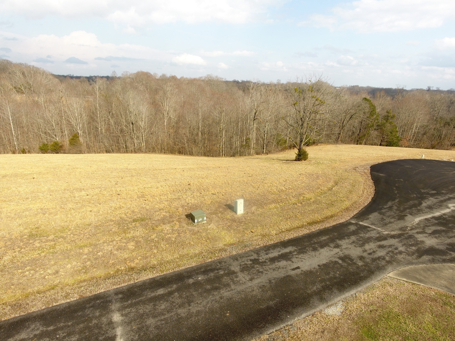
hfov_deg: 81.7
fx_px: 263
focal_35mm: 20
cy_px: 170
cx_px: 228
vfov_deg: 66.0
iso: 100
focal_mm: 3.61
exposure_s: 1/408
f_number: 2.8
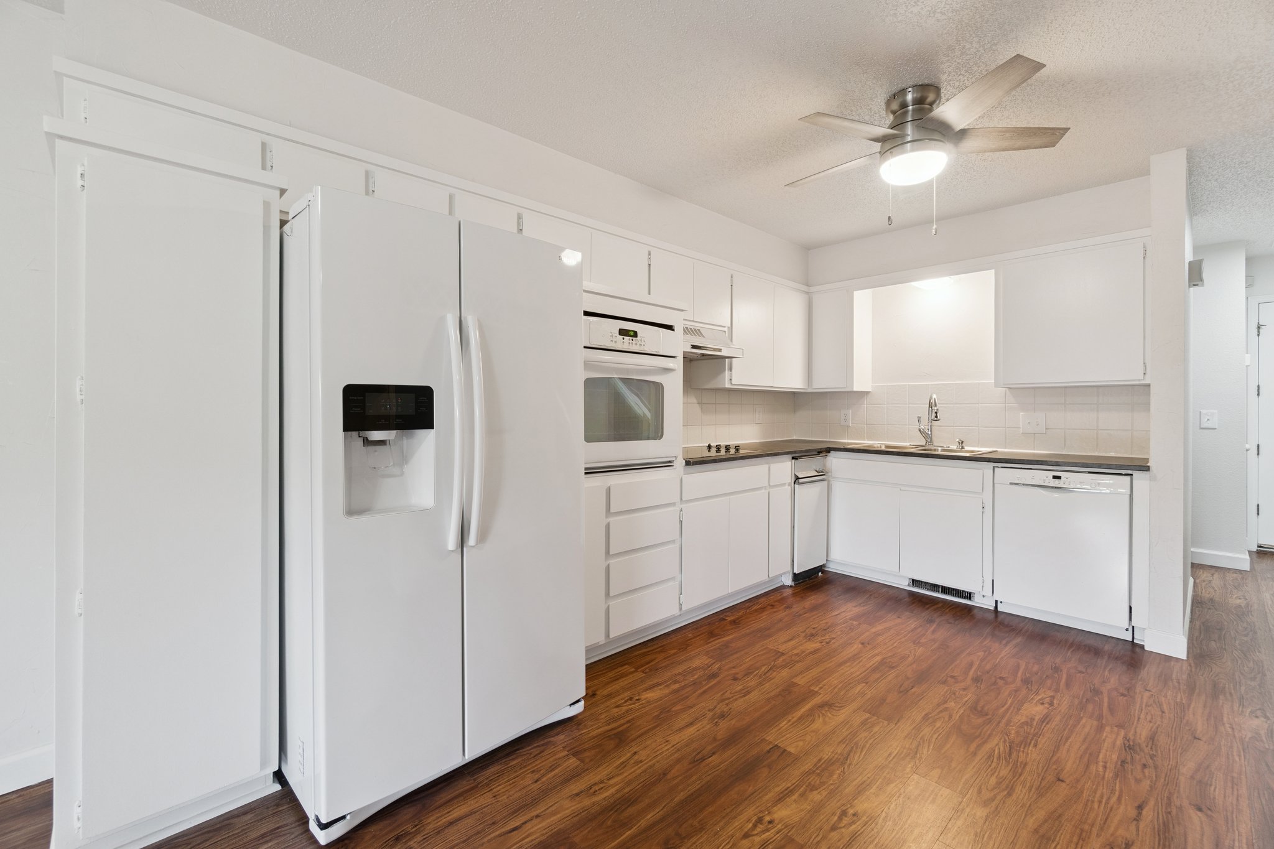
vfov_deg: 77.3
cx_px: 637
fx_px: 531
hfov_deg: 100.4
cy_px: 424
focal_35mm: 15
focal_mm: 10
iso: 200
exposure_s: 1/15
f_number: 6.3
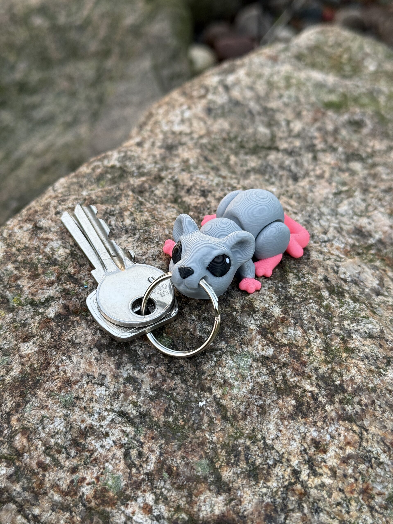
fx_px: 727
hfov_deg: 30.3
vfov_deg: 39.7
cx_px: 196
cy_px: 262
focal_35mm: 48
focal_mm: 6.76
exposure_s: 1/98
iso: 100
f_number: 1.78
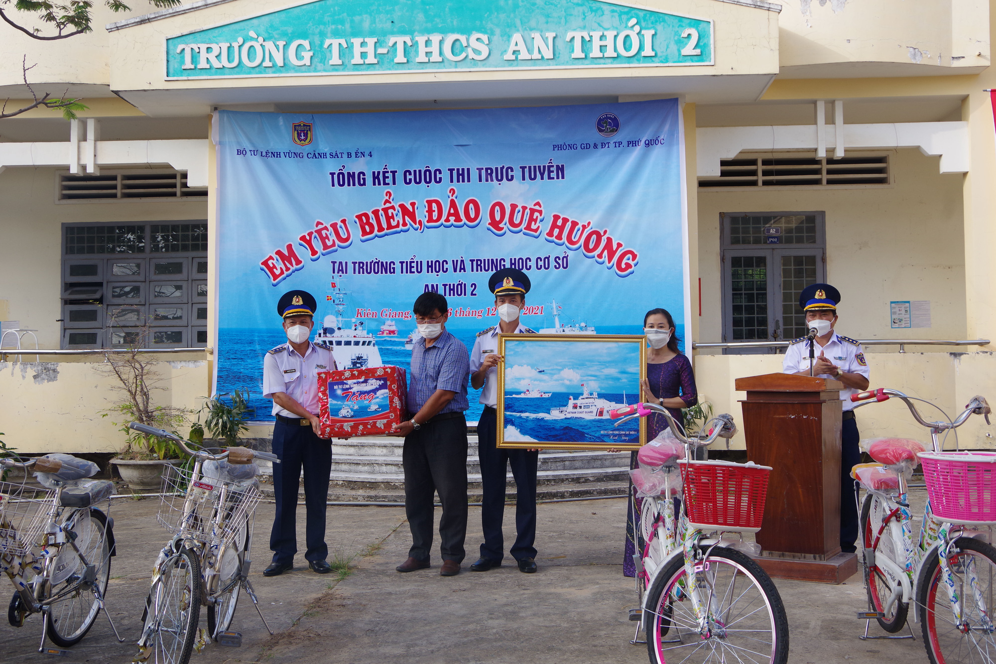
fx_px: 996
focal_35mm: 36
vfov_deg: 36.9
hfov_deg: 53.1
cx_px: 498
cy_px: 332
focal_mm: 24
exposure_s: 1/200
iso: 200
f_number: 7.1
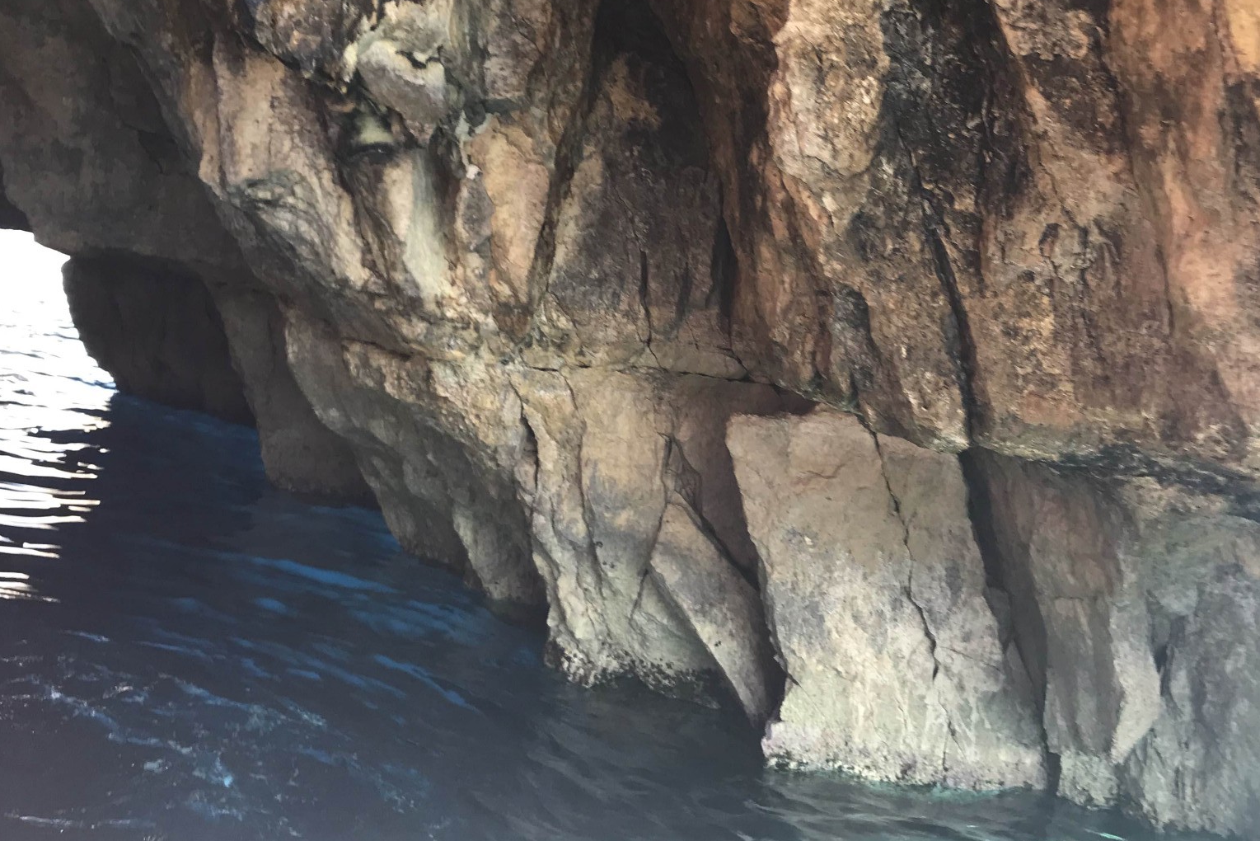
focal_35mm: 39
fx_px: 1365
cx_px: 630
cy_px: 331
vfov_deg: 34.1
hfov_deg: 49.5
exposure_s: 1/100
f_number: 1.8
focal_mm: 3.99
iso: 25
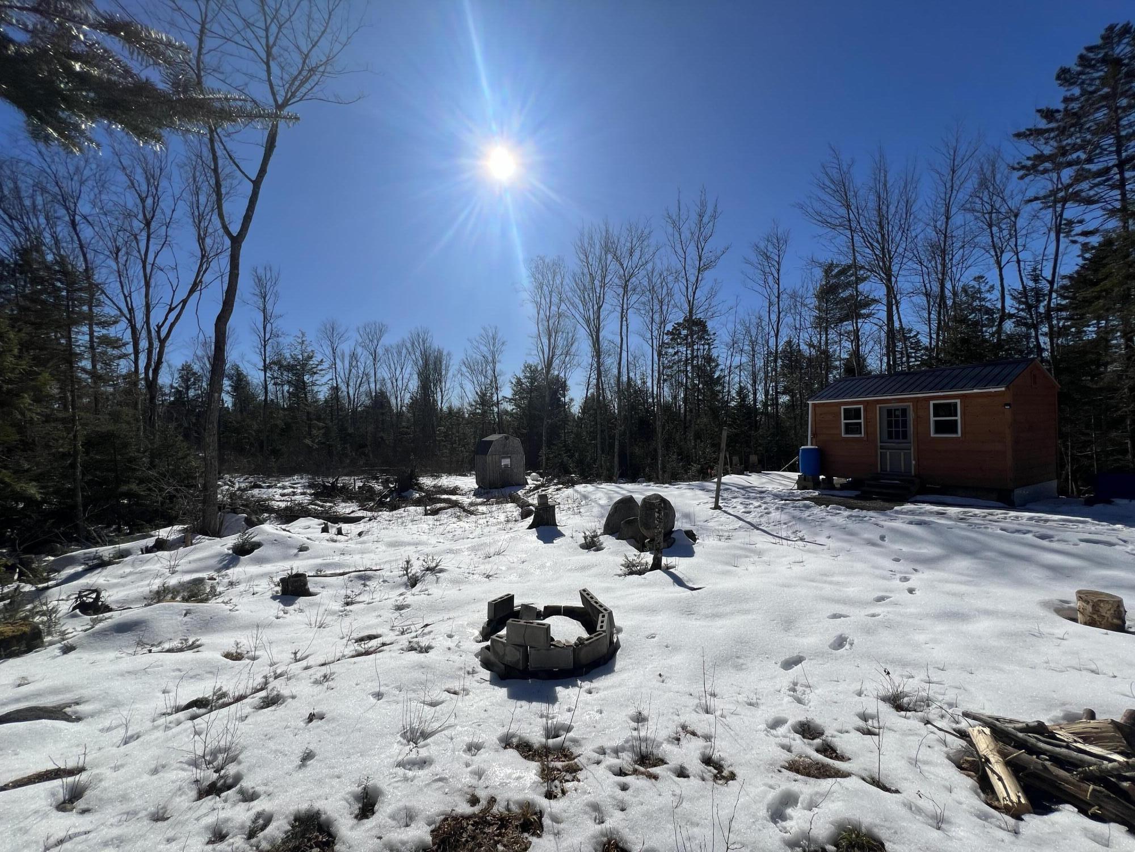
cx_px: 568
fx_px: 426
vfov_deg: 89.9
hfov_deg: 106.2
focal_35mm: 13
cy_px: 426
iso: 32
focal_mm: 1.57
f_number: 1.8
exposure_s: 1/4785
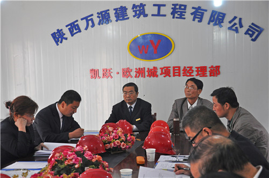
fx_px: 392
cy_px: 89
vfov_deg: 25.7
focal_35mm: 52
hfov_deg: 37.9
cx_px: 134
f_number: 4.5
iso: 900
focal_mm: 35
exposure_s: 1/30
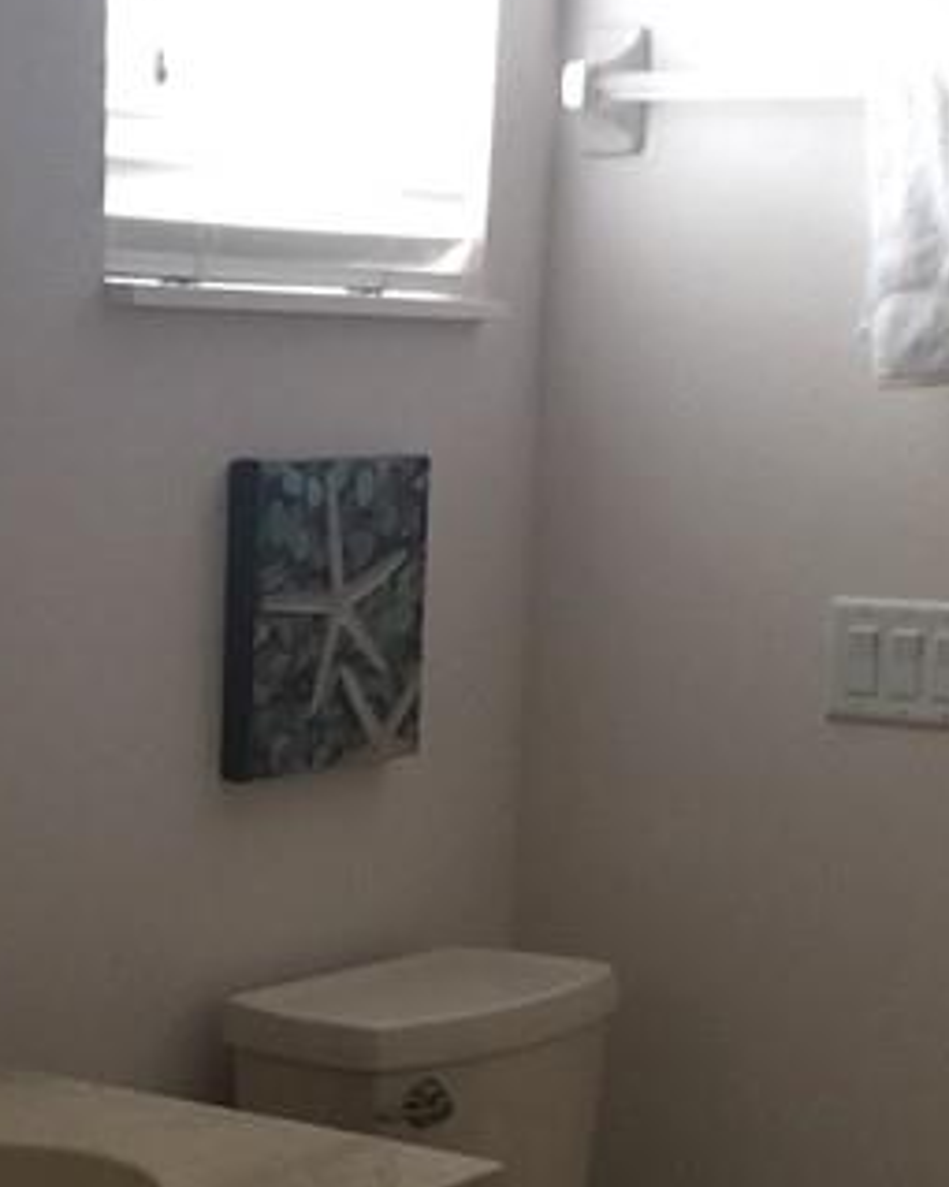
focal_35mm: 91
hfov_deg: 16.8
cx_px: 194
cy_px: 1012
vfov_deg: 20.7
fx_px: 3196
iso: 100
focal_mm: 4.15
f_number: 2.2
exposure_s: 1/15
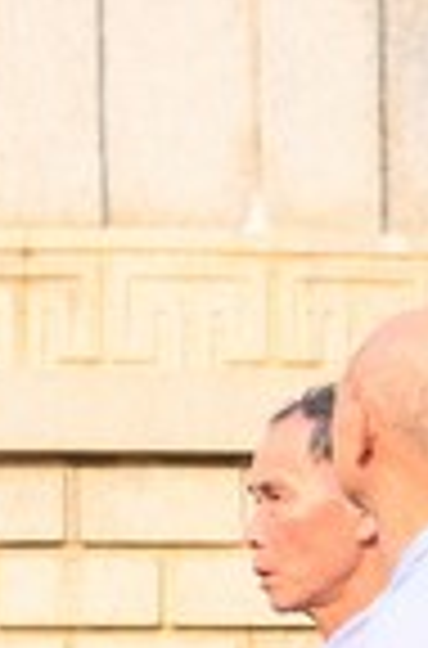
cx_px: -356
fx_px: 8532
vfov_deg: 4.4
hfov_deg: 2.9
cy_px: 590
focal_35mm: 475
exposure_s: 1/320
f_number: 4.5
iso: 200
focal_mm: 105
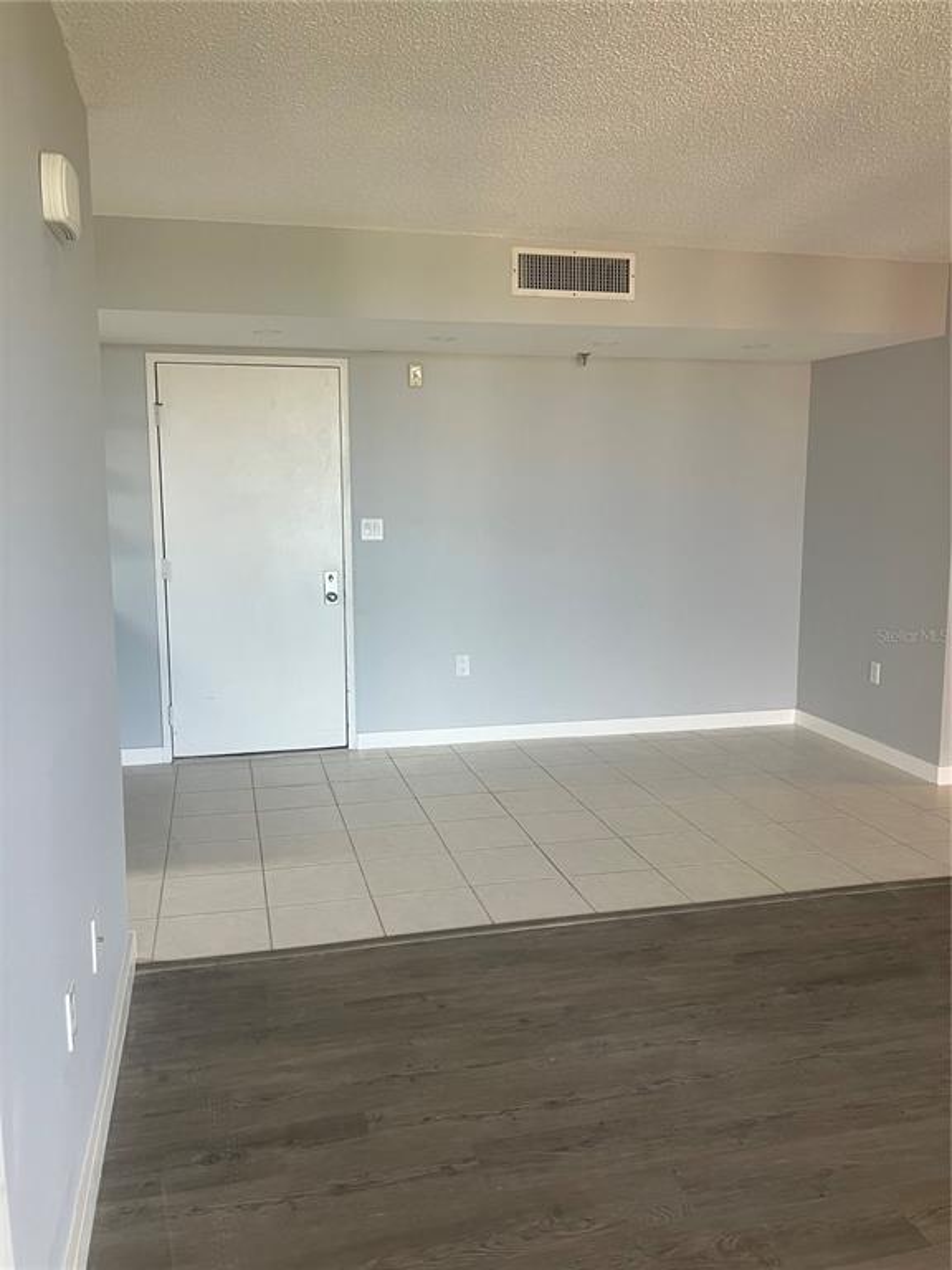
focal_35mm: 28
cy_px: 635
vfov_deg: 63.4
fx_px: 1027
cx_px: 476
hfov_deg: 49.7
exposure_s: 1/60
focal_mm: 3.99
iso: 50
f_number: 1.8
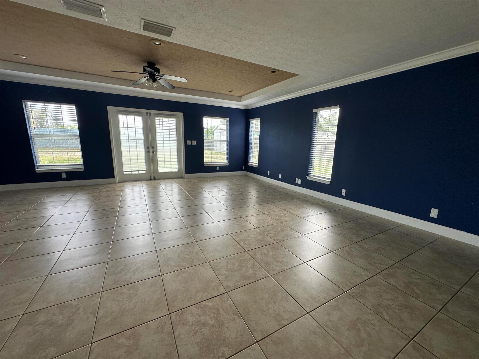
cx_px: 240
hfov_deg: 102.1
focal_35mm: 14
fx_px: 194
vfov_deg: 85.7
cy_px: 180
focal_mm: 2.22
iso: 64
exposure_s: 1/120
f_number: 2.2
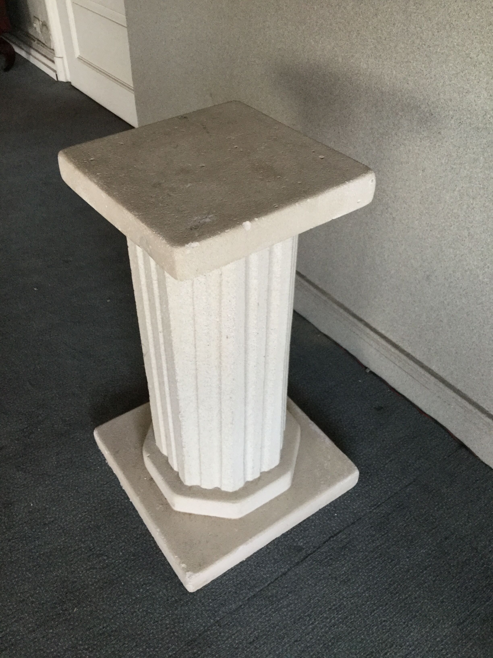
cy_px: 329
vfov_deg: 58.4
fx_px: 589
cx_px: 246
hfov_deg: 45.4
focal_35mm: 31
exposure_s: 1/33
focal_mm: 3.3
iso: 64
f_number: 2.4
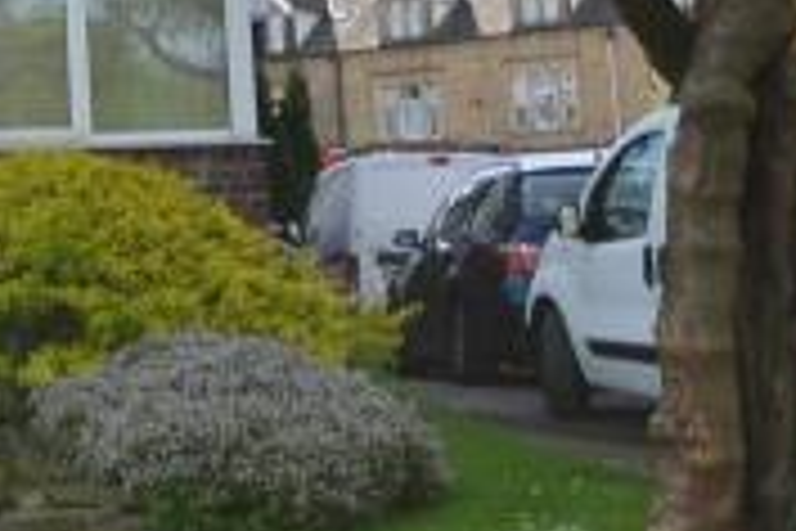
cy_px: -164
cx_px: -220
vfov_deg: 12.7
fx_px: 2299
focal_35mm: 104
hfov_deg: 18.4
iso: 100
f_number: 6.3
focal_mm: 12
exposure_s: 1/160
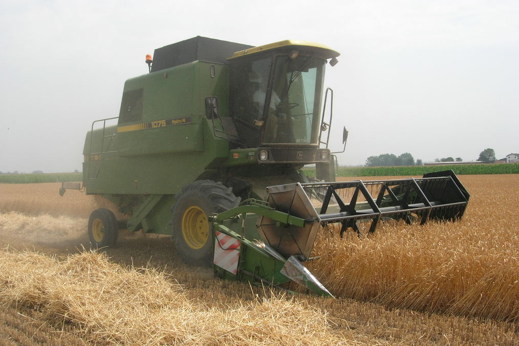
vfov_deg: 33.4
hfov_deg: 48.5
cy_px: 179
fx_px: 577
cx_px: 258
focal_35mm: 40
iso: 64
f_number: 4.8
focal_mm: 7.8
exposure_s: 1/562
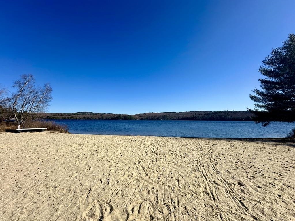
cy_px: 110
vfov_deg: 85.7
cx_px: 148
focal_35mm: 14
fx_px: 119
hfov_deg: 102.1
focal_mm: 2.22
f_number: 2.2
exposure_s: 1/2681
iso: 50
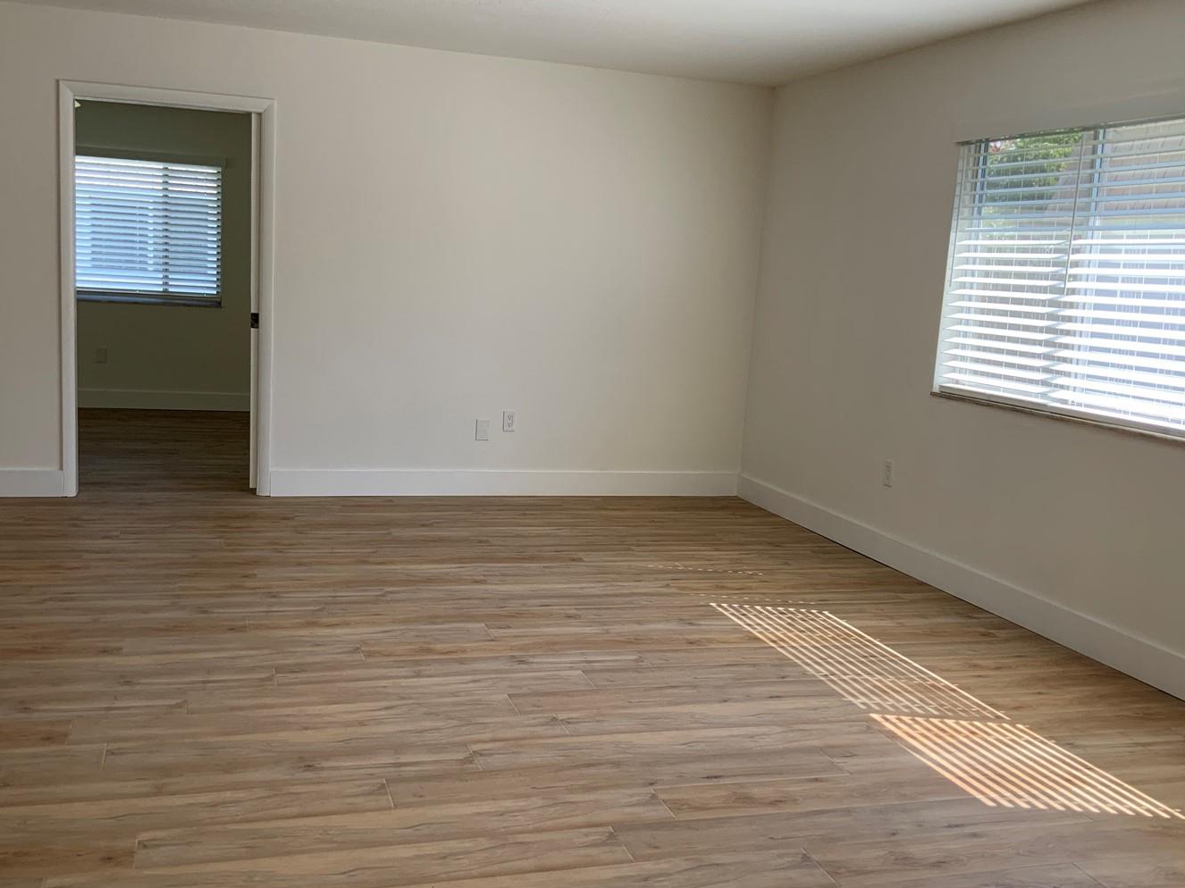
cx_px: 571
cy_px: 448
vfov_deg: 40.7
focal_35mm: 35
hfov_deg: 52.6
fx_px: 1198
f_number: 1.8
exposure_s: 1/122
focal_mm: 3
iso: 25
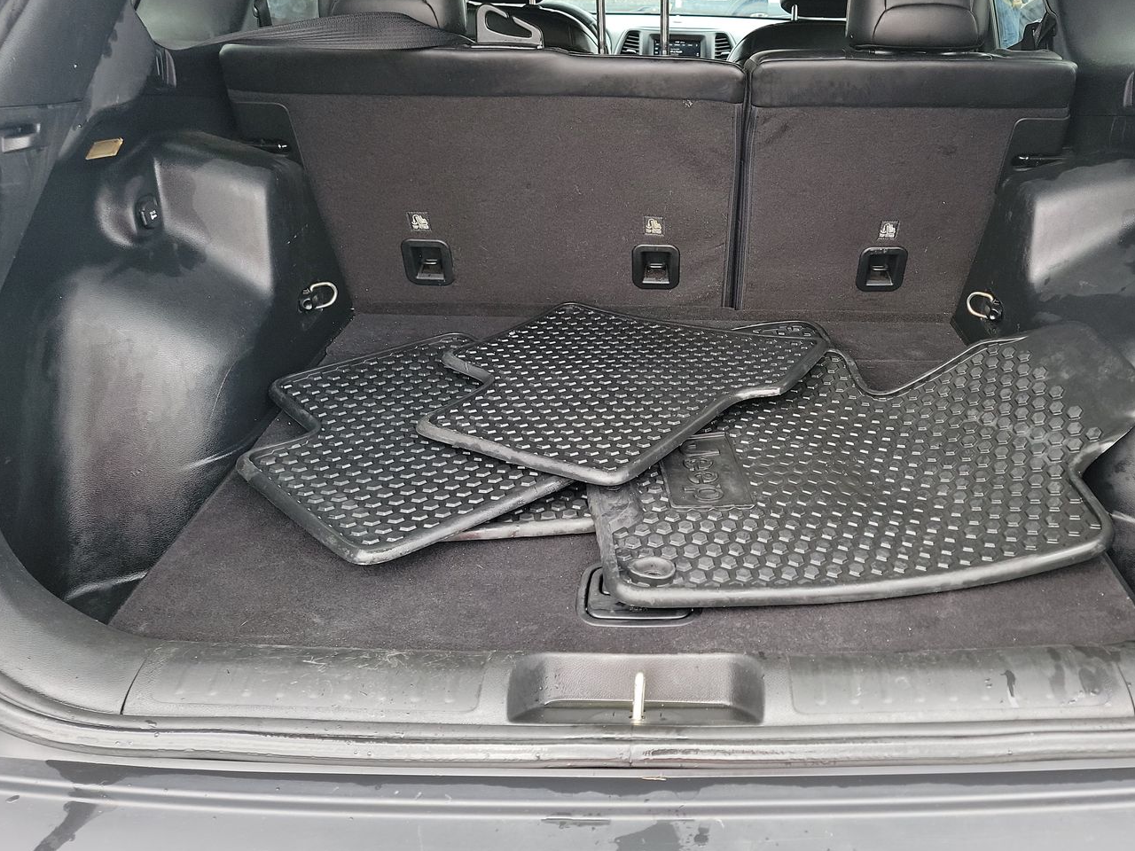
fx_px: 984
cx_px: 672
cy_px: 350
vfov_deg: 46.6
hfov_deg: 59.5
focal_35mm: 30
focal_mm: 6.7
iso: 99
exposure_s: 1/59
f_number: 1.8
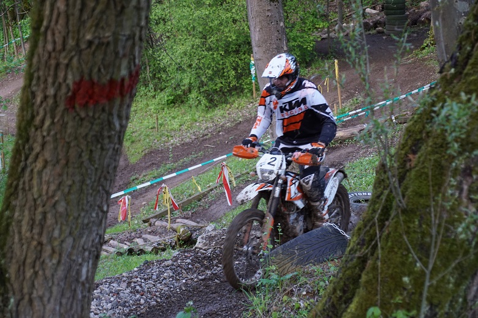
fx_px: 1195
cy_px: 159
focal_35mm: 90
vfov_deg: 15.2
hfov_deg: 22.6
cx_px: 239
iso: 500
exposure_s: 1/160
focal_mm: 60
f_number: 5
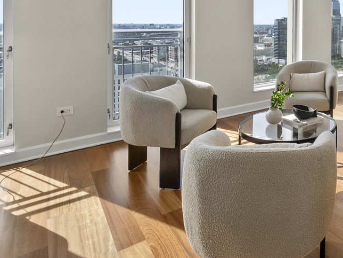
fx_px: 287
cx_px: 330
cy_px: 30
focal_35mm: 29
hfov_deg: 51.5
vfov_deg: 44.3
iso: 640
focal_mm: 12
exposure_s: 1/30
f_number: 11
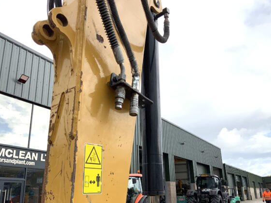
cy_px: 111
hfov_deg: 55.3
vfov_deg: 42.9
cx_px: 139
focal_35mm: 33
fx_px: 258
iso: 16
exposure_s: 1/997
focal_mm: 3
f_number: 1.8
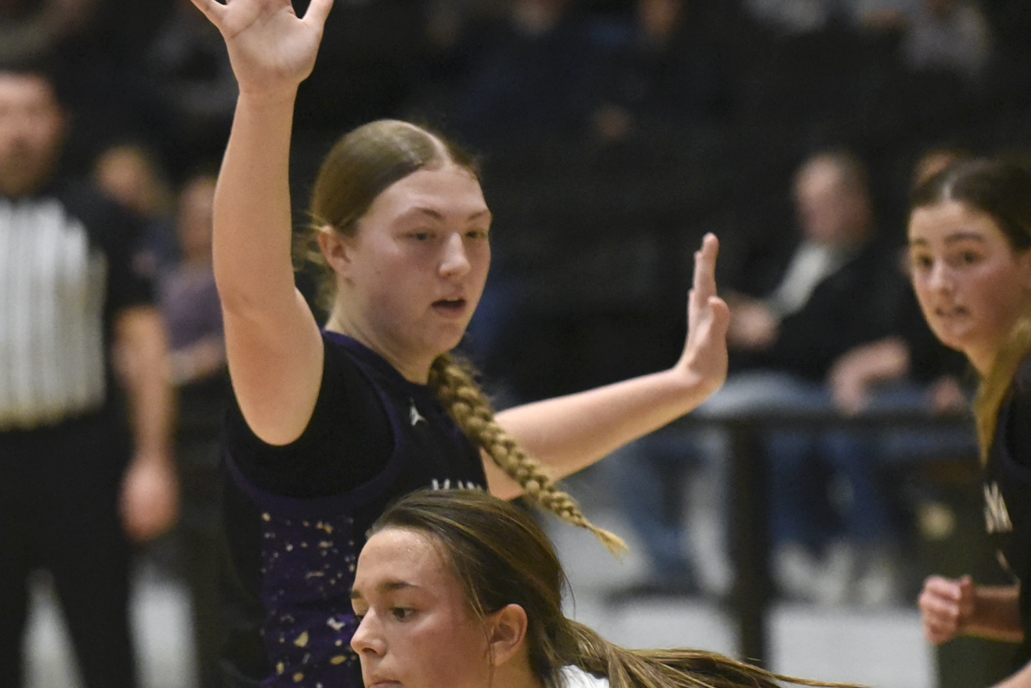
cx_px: 409
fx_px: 7591
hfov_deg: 7.8
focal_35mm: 265
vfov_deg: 5.2
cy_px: 566
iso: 12800
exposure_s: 1/1600
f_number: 3.2
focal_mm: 130
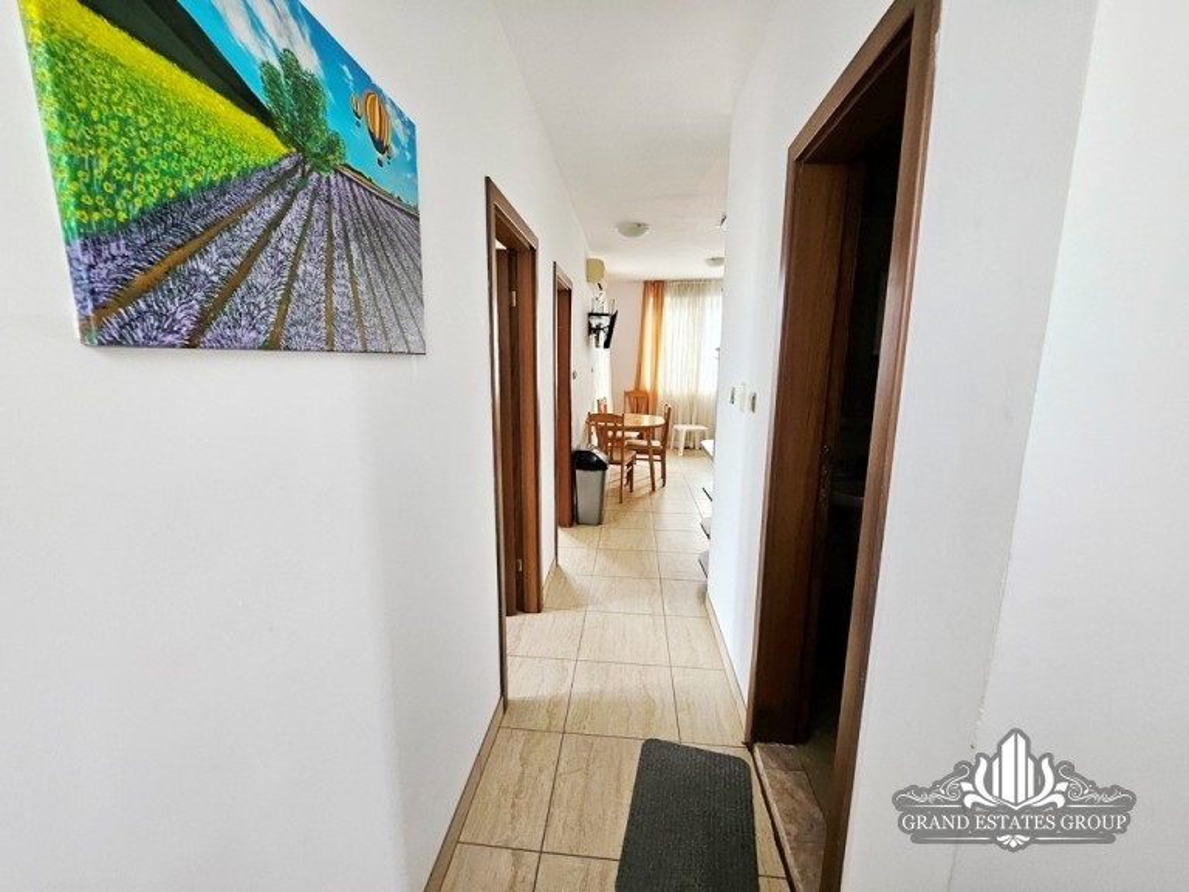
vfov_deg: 89.9
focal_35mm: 13
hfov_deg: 106.2
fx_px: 447
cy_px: 446
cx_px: 594
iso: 160
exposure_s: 1/50
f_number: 2.2
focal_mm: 1.7
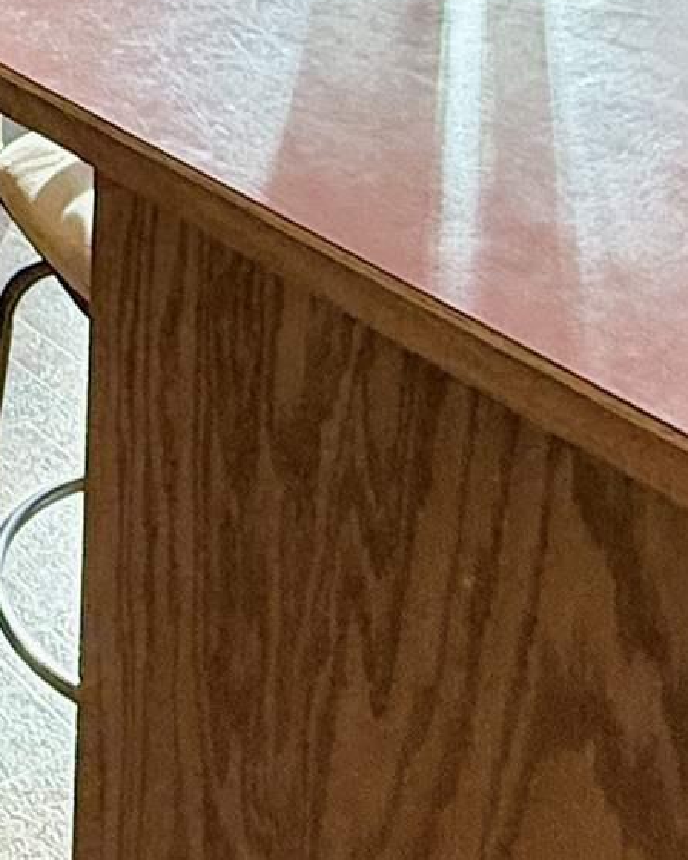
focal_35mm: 75
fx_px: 1909
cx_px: -256
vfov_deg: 21.7
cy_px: -392
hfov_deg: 18.7
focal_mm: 2.22
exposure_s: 1/120
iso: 200
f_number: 2.2
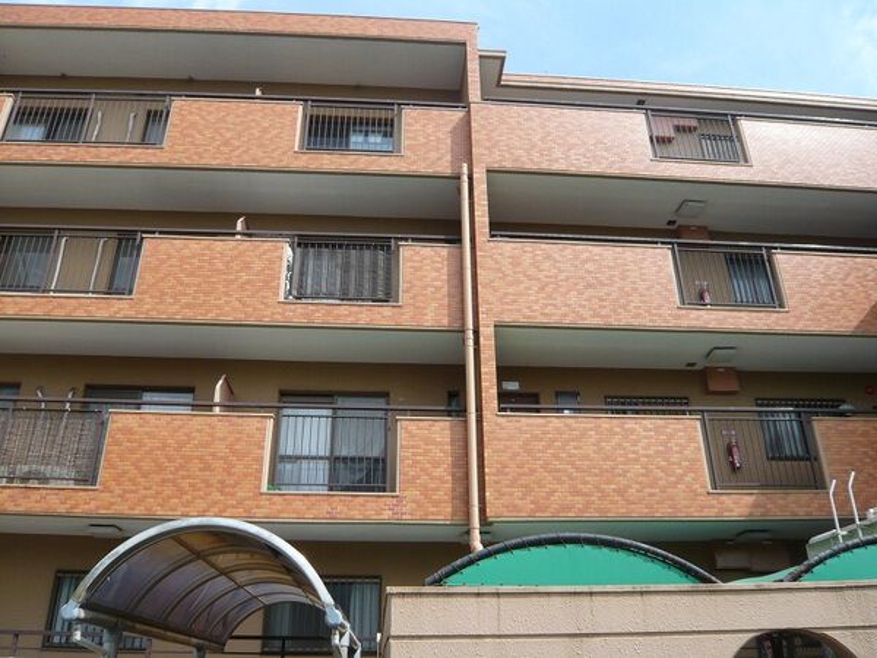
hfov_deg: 63.4
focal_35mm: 28
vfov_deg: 49.7
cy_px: 329
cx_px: 438
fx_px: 709
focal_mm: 4.6
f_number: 2.8
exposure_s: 1/800
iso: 100
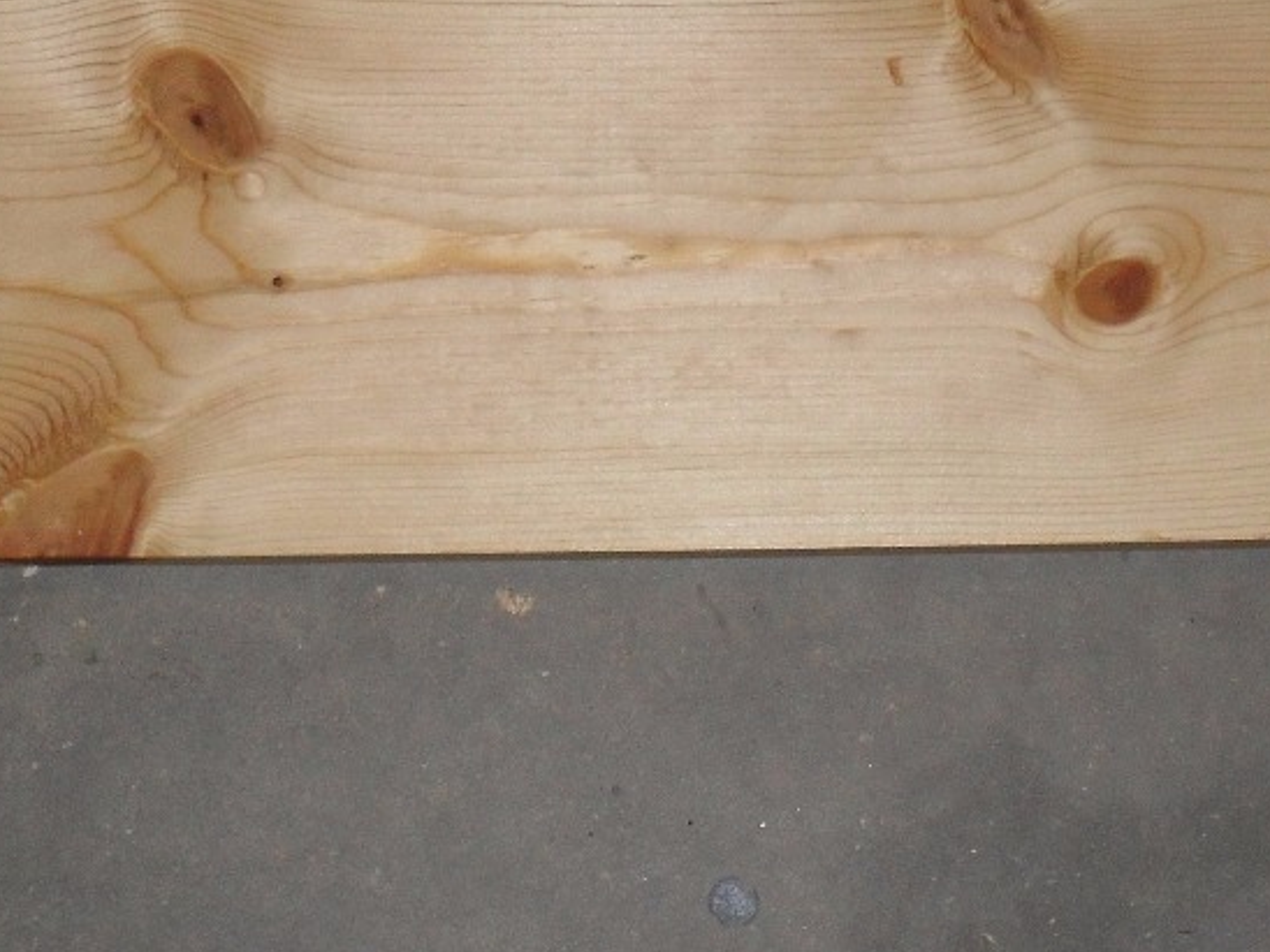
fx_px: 3375
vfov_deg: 15.9
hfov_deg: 21.2
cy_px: 111
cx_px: 820
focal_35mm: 92
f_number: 3.2
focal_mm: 6.3
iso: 200
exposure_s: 1/45
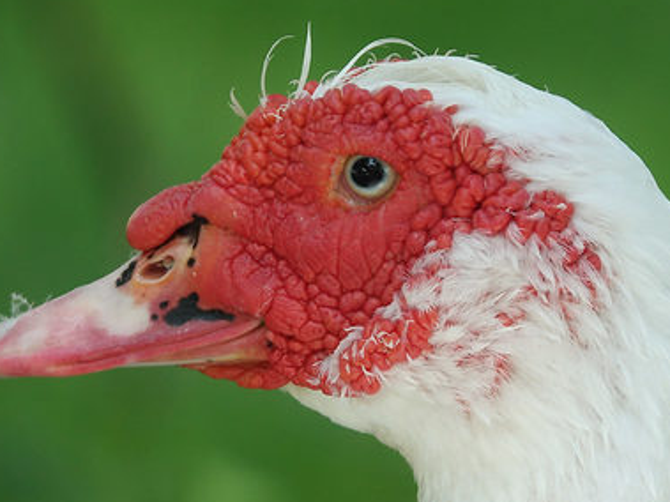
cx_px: 308
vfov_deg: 1.6
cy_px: 288
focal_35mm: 914
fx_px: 17685
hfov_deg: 2.2
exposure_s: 1/640
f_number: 4
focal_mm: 220
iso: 1000
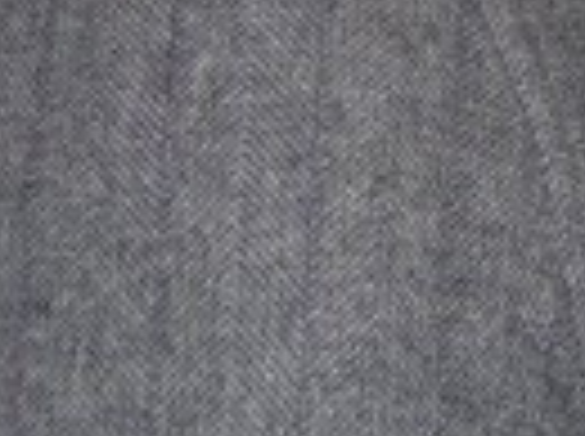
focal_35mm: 176
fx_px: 2969
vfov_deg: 8.1
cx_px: 900
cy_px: -369
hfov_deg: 10.8
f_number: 2.8
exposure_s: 1/60
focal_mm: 7.9
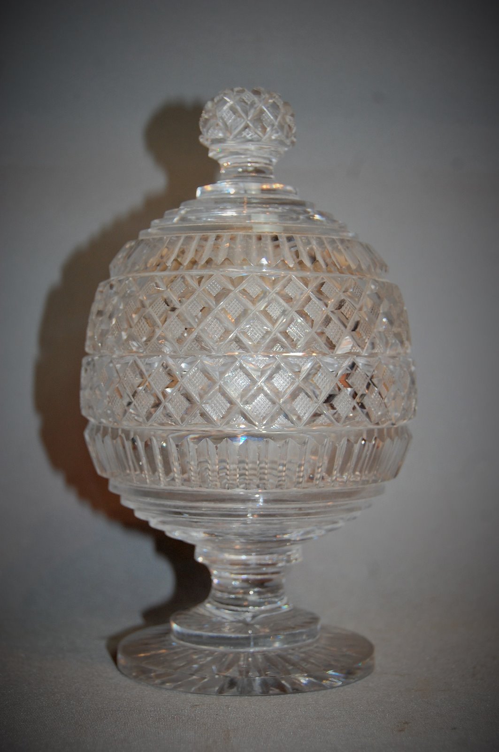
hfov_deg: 22.6
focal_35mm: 60
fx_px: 1250
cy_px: 376
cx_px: 250
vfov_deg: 33.4
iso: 400
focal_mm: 40
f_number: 5
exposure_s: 1/60
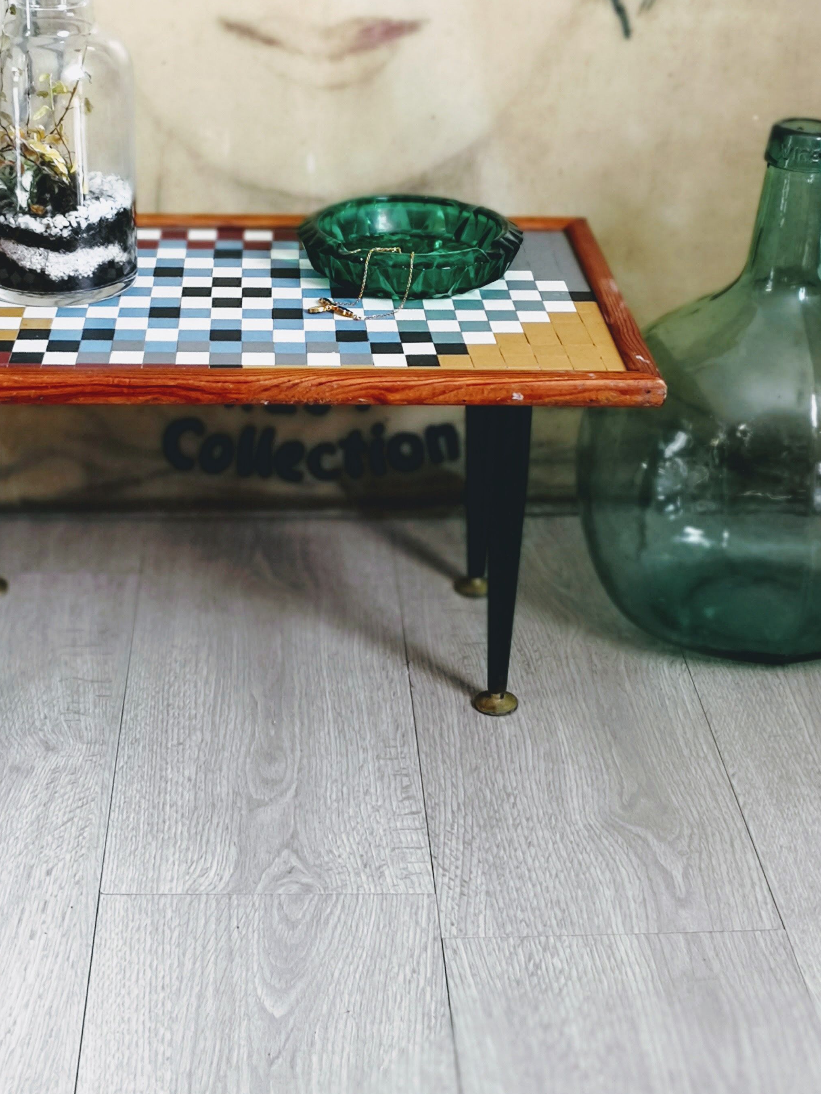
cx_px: 350
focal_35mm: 60
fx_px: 1897
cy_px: 376
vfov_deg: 32.0
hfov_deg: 24.4
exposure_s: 1/50
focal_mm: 3.95
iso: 80
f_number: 4
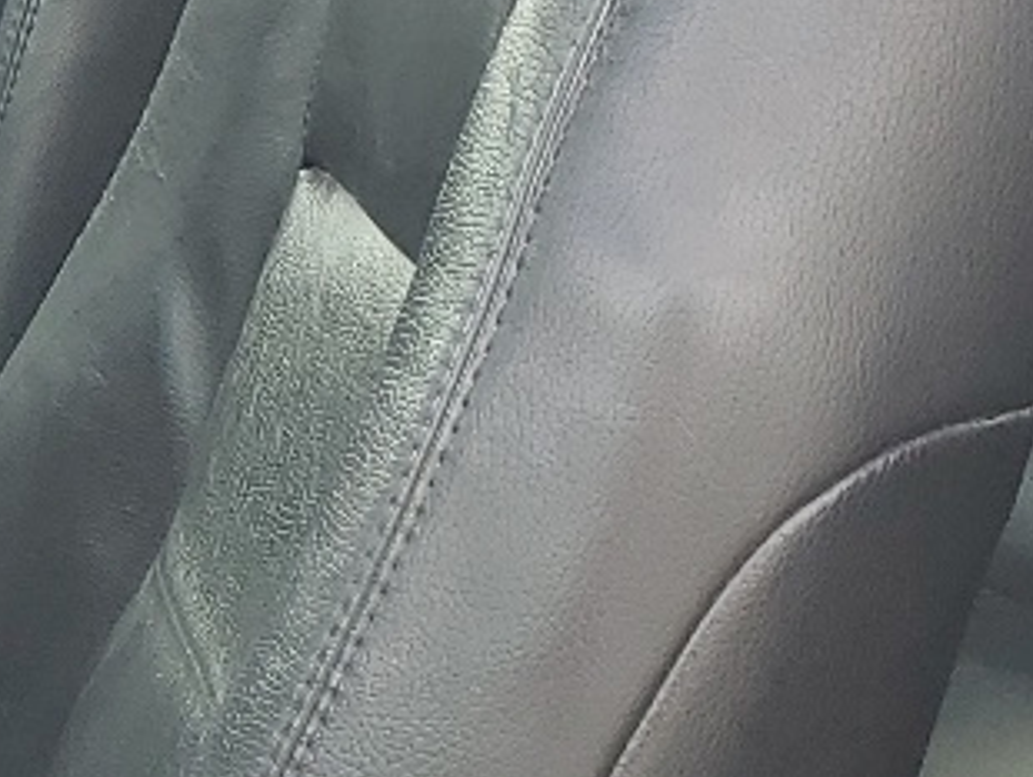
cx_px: -853
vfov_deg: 11.0
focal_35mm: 134
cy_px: 800
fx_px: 4002
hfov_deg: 13.2
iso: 50
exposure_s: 1/357
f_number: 1.5
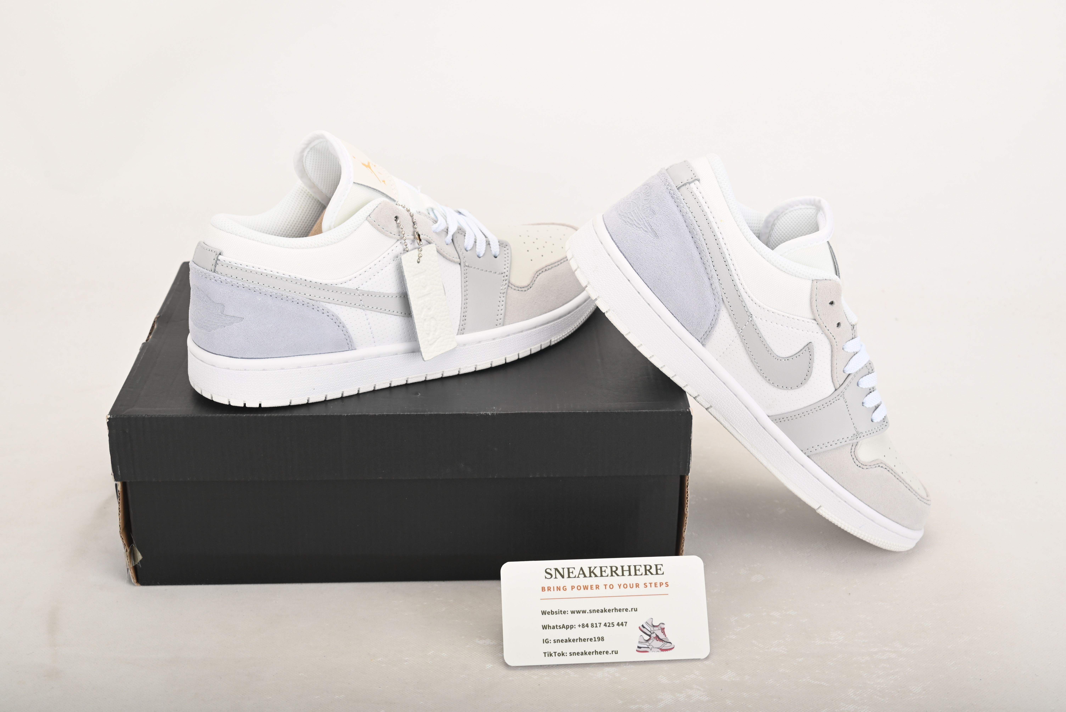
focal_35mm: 48
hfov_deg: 41.1
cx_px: 533
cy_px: 356
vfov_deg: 28.1
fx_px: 1422
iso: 100
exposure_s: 1/200
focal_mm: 48
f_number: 11
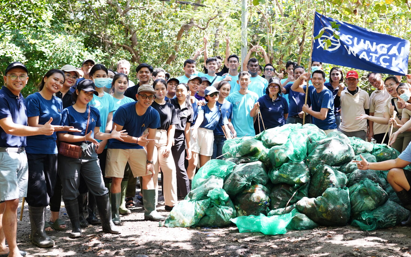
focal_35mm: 52
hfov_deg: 38.5
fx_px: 583
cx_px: 264
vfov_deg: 24.8
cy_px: 100
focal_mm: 35
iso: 500
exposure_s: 1/800
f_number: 2.5
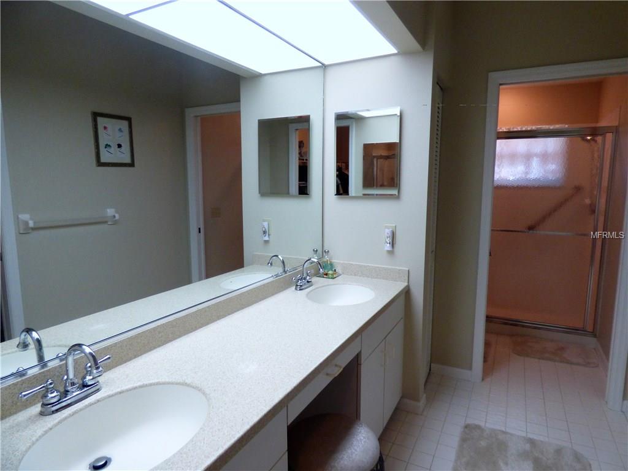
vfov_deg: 66.0
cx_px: 314
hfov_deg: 81.7
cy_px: 236
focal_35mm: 20
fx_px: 363
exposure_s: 1/60
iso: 400
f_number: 2.8
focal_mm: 3.58
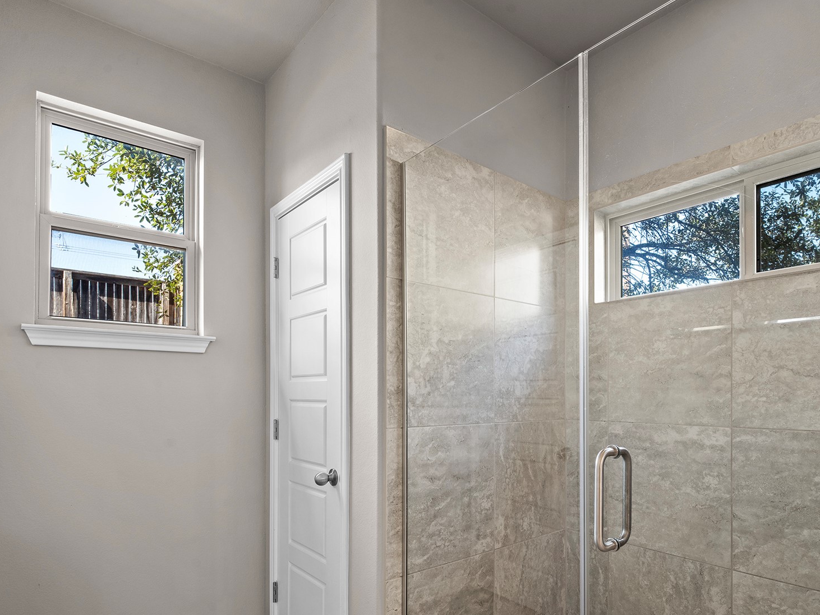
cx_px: 478
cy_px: 393
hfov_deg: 81.1
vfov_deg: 64.8
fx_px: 474
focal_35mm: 20
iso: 100
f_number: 9
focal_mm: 14
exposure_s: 2
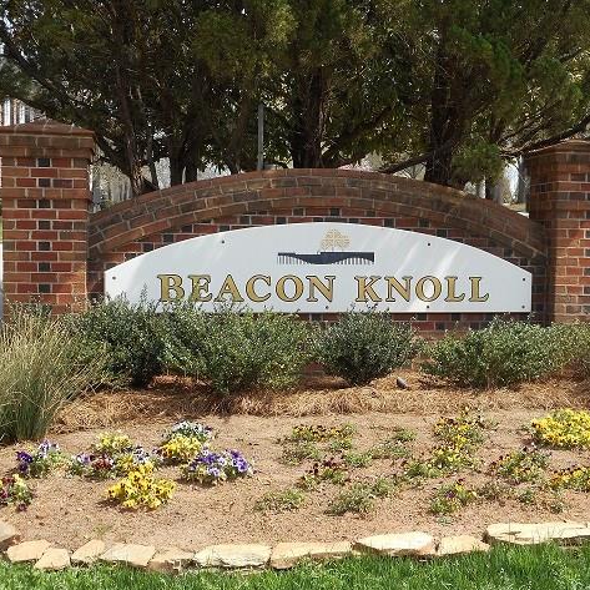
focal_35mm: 53
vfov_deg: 32.2
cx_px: 314
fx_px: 1022
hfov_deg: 32.2
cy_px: 300
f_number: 4.7
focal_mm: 7.9
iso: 80
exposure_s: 1/200
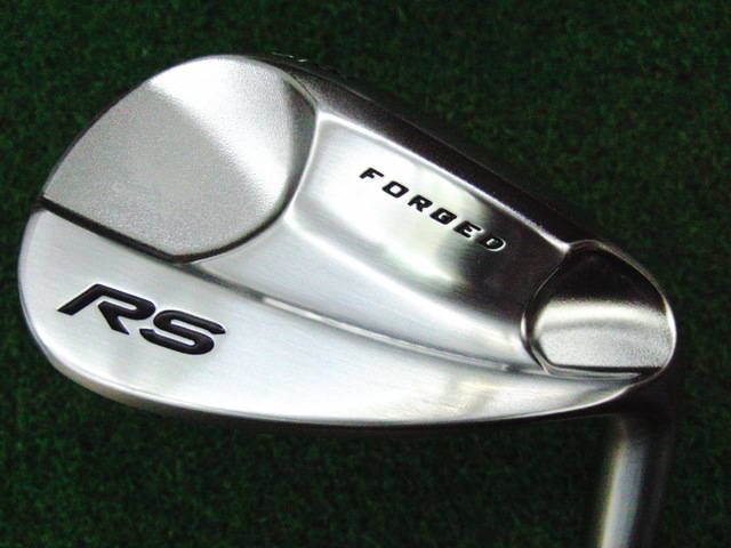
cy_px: 274
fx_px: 781
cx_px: 366
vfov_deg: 38.7
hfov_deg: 50.1
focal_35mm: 37
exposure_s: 1/800
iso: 3200
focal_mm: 6.42
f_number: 3.6
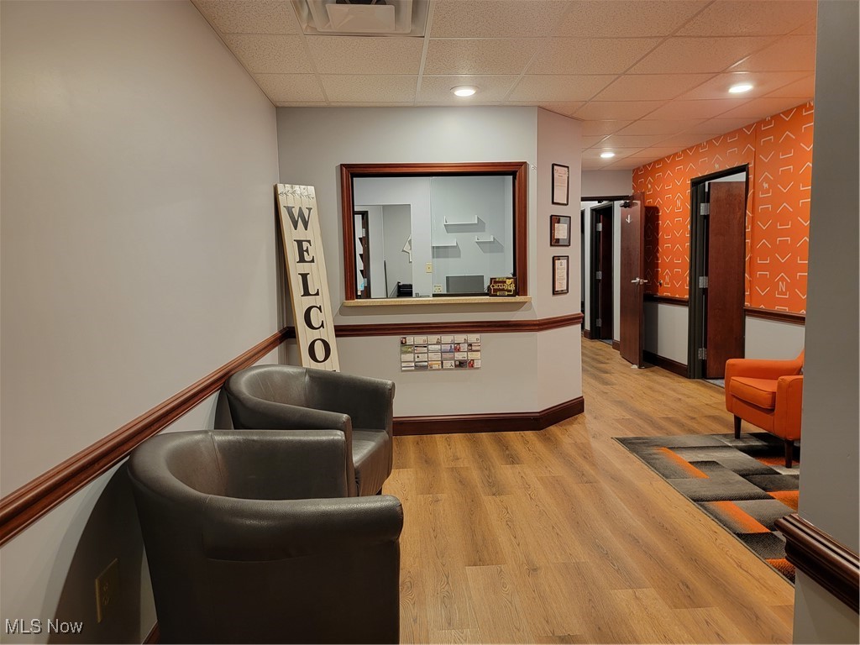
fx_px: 596
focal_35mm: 24
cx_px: 430
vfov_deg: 56.8
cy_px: 322
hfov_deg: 71.6
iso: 250
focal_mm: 6.7
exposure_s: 1/40
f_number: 1.8
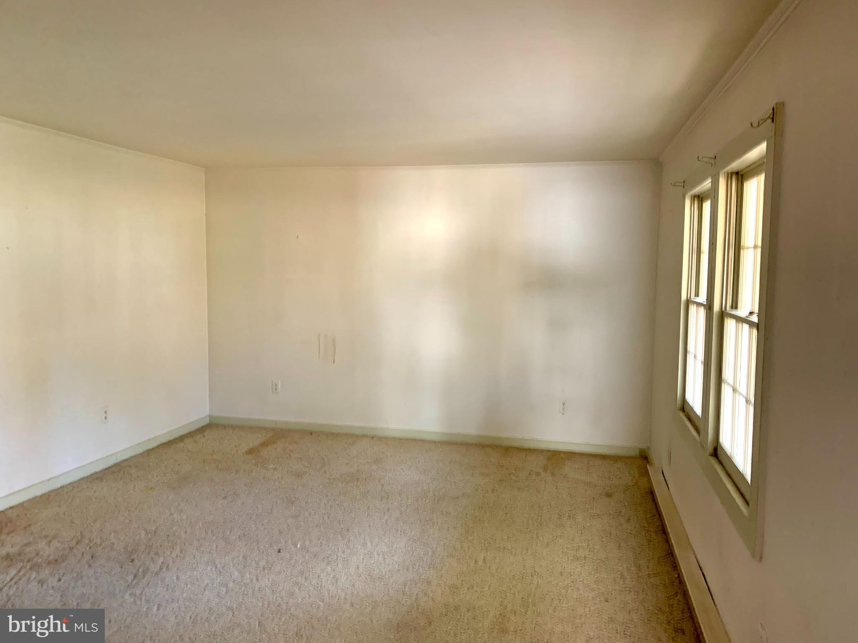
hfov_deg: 67.3
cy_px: 322
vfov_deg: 53.1
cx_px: 429
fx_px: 644
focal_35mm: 26
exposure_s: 1/40
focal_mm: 4.25
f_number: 1.8
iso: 400
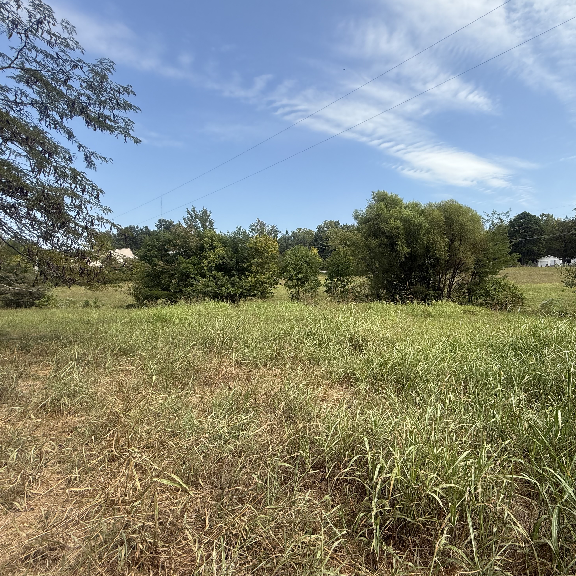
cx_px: 387
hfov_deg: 81.0
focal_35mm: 17
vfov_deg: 84.0
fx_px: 320
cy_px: 288
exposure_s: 1/1259
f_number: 2.2
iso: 50
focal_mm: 2.22
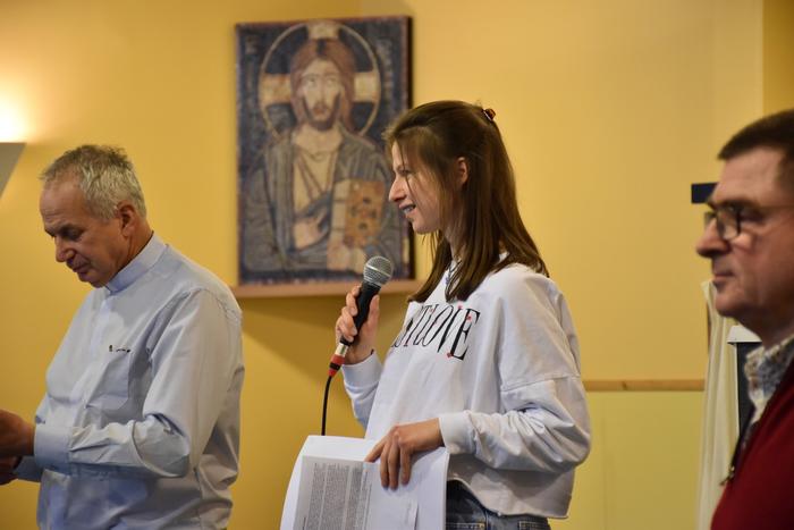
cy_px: 265
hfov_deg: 14.4
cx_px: 397
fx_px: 3143
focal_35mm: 142
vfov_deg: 9.6
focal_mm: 95
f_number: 5.3
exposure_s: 1/60
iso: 900
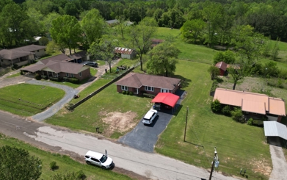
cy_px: 98
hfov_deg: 70.4
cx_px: 146
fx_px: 204
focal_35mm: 26
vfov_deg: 47.6
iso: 110
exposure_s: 1/180
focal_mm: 6.72
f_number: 1.7
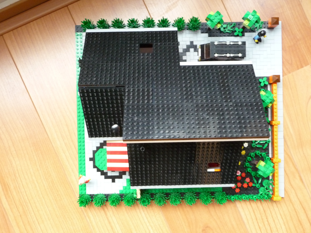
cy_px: 116
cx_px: 156
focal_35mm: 32
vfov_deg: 44.2
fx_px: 287
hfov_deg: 56.8
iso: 400
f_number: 3.5
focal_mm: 5.3
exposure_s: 1/8
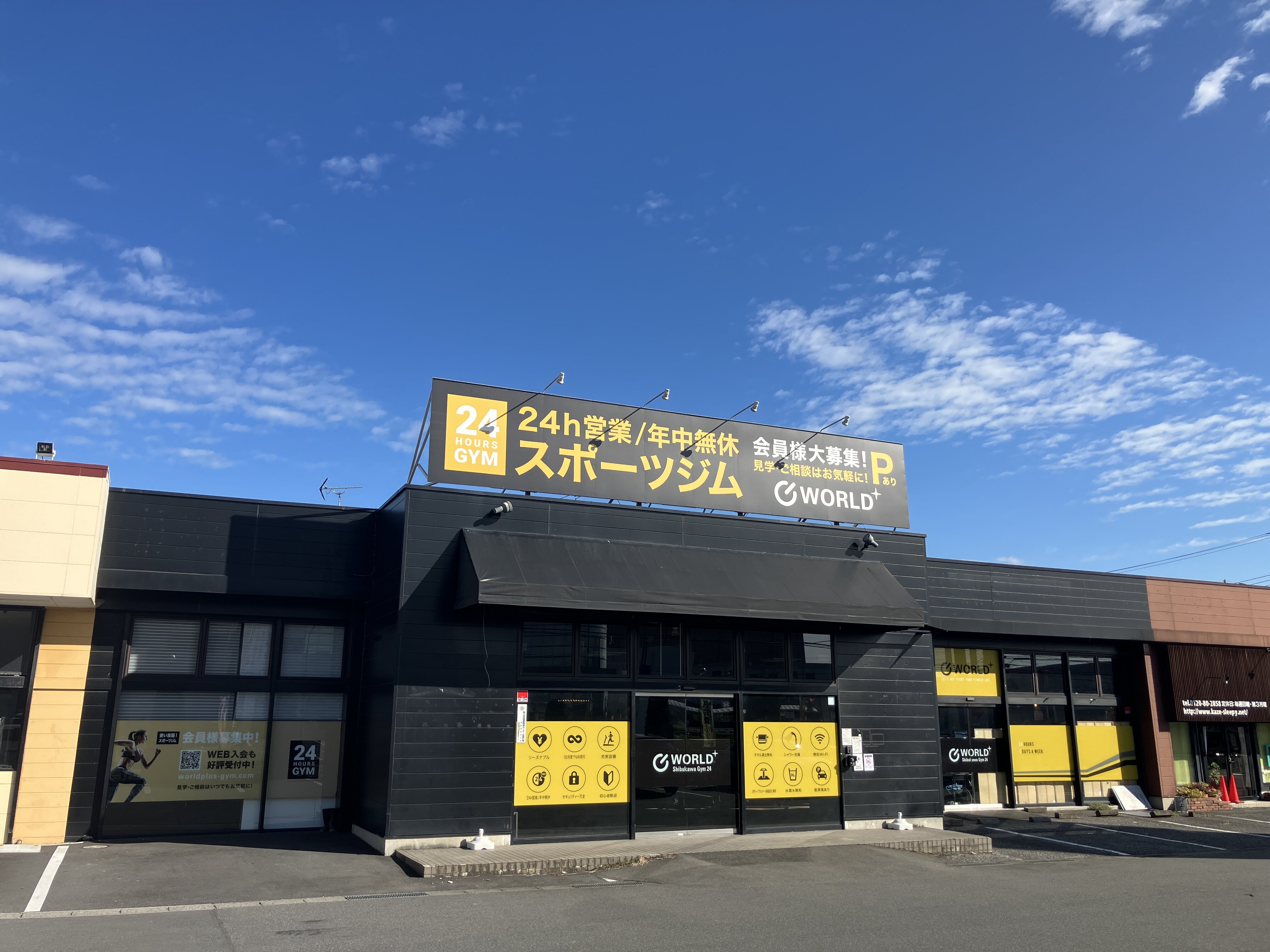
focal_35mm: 28
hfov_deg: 63.4
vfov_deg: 49.7
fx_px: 1027
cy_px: 476
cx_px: 635
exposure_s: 1/1736
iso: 32
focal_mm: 4
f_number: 1.8
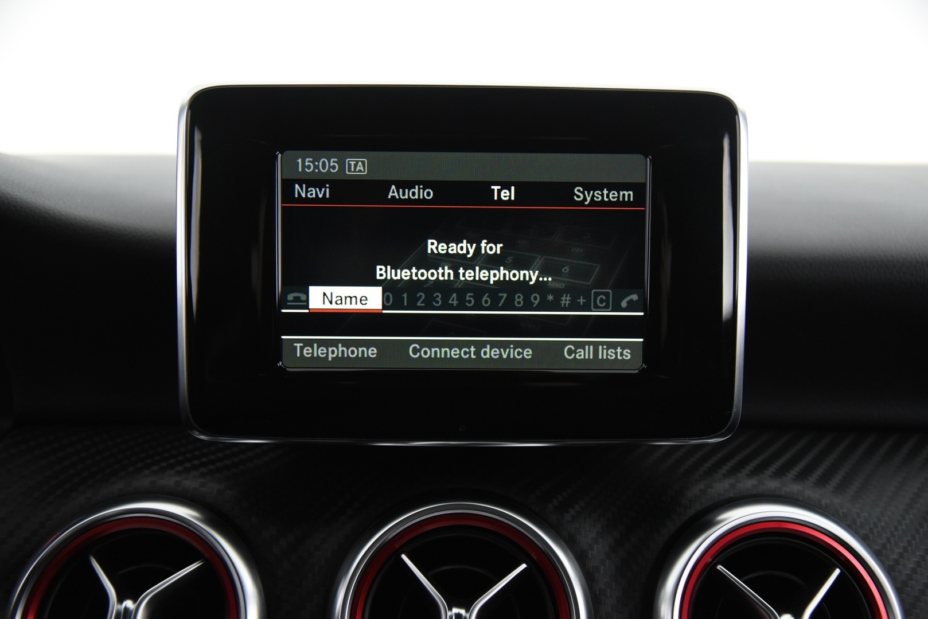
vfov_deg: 30.5
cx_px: 464
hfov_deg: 44.5
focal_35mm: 44
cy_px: 310
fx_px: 1135
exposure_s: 1/50
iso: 4000
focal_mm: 44
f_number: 4
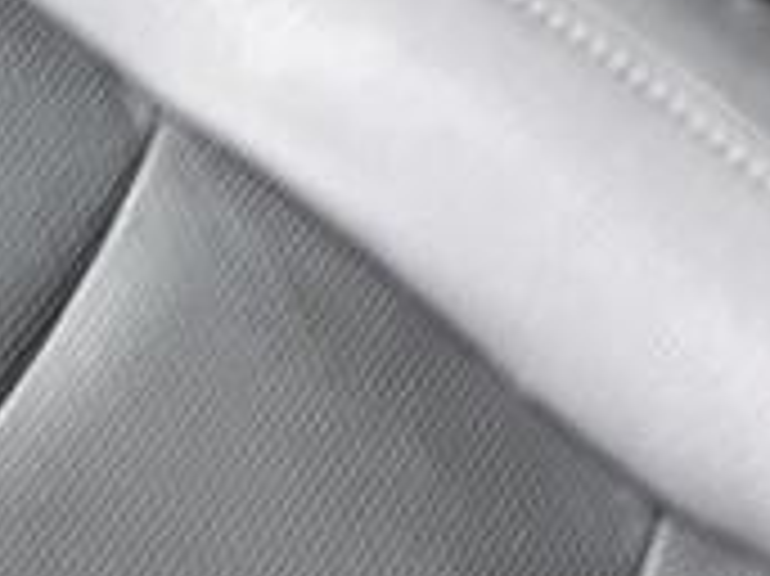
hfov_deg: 8.5
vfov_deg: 6.1
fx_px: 5157
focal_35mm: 232
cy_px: -868
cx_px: -36
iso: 40
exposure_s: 1/33
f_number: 1.9
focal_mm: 3.7
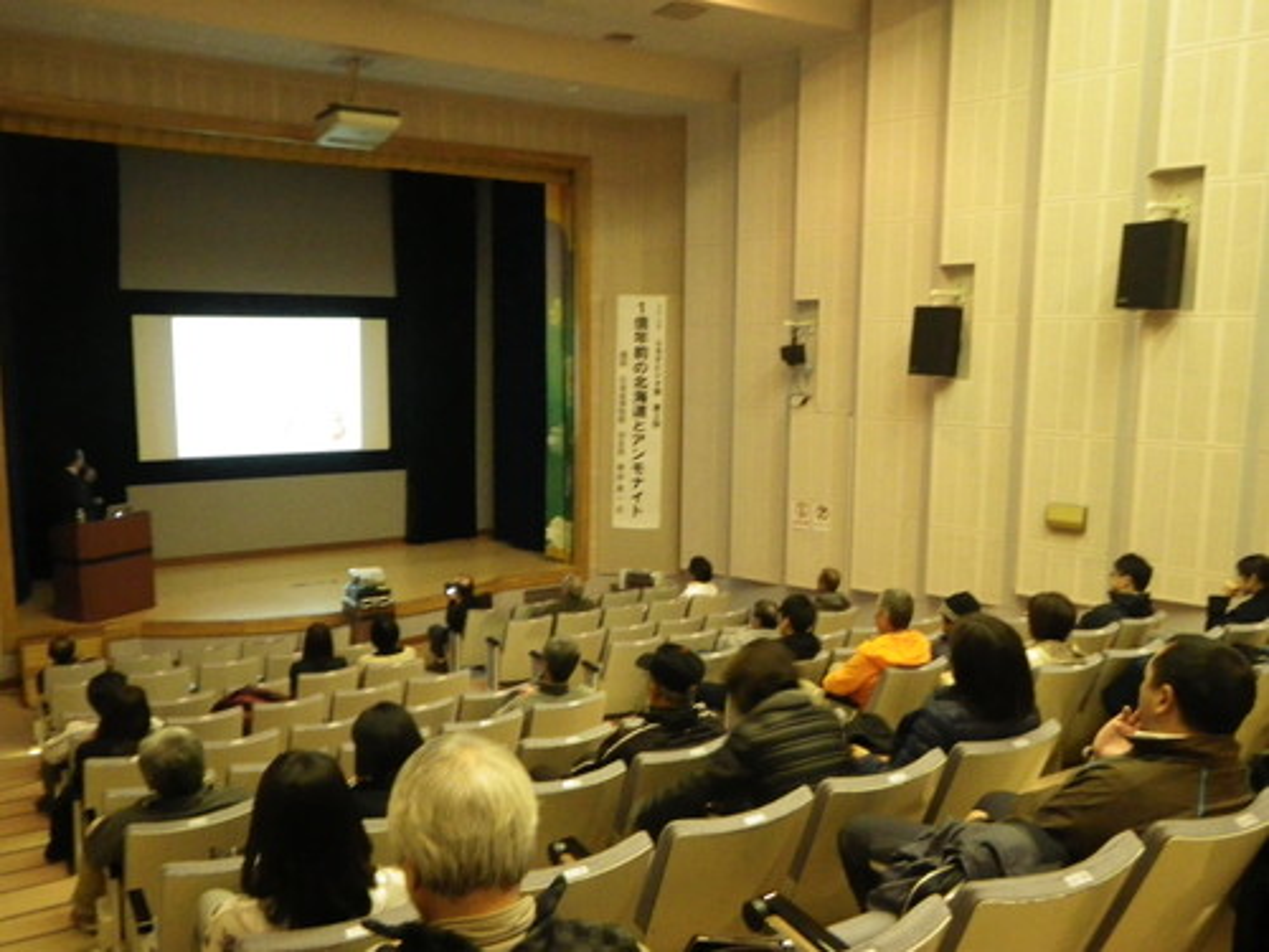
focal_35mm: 28
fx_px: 1026
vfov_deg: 49.7
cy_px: 476
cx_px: 634
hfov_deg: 63.4
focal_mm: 5
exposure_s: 1/10
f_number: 3.5
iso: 800
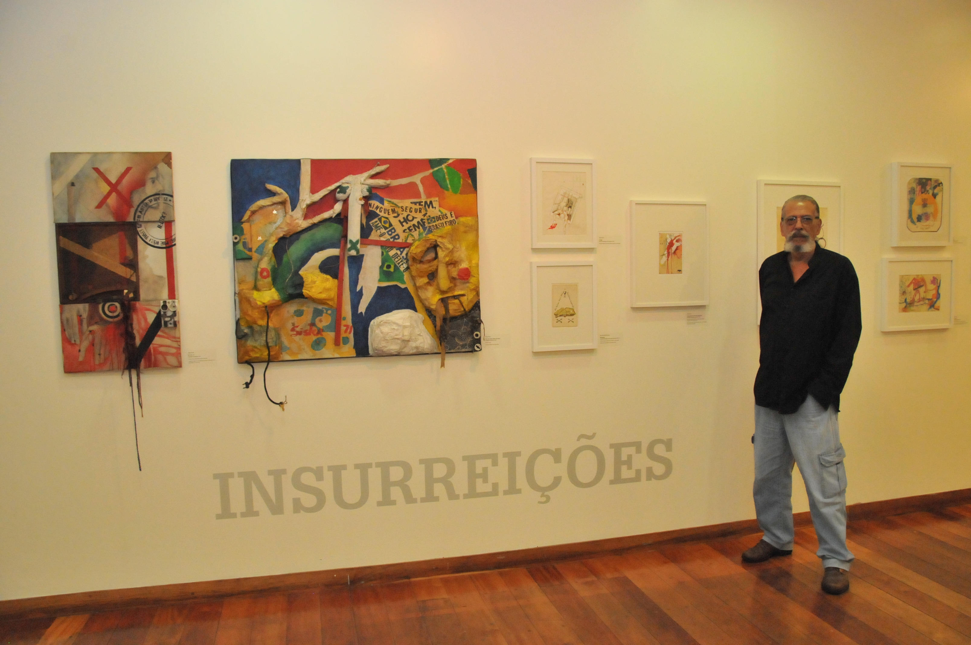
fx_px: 727
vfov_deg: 47.8
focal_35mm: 27
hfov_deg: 67.4
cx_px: 486
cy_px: 322
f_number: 5.6
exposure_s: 1/125
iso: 3200
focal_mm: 18
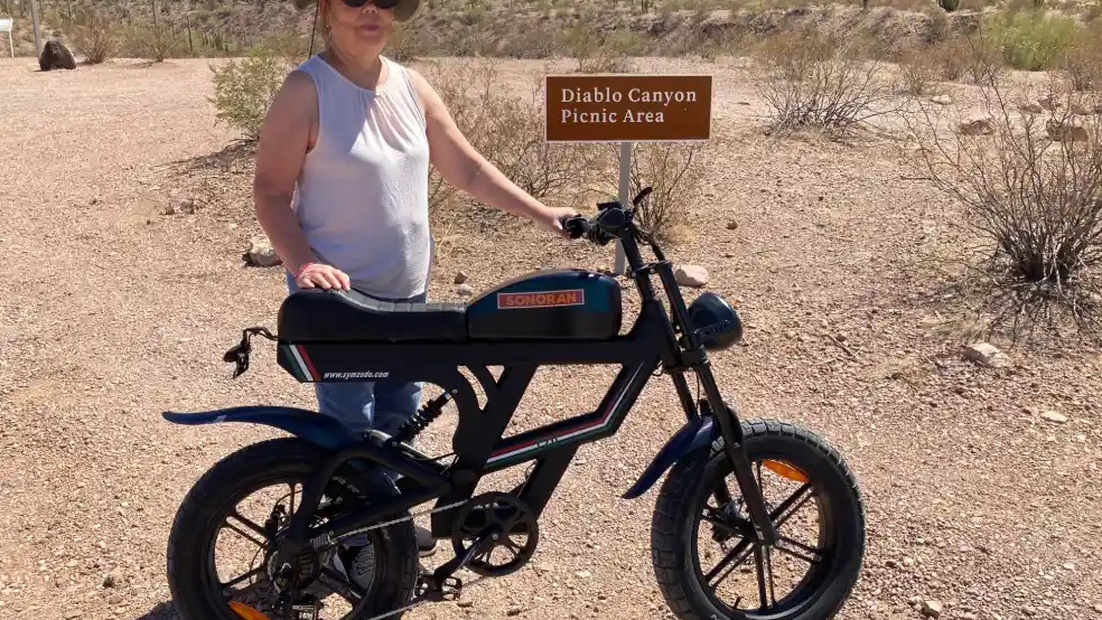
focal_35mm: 31
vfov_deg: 37.8
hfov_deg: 62.6
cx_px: 553
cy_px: 318
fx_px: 906
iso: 20
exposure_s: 1/1473
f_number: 1.8
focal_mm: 3.99
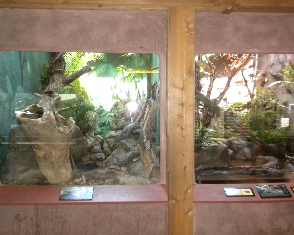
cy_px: 118
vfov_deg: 38.2
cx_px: 149
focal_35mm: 39
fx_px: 339
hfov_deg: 46.8
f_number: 3.5
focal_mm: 6.6
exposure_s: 1/26.6
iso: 400
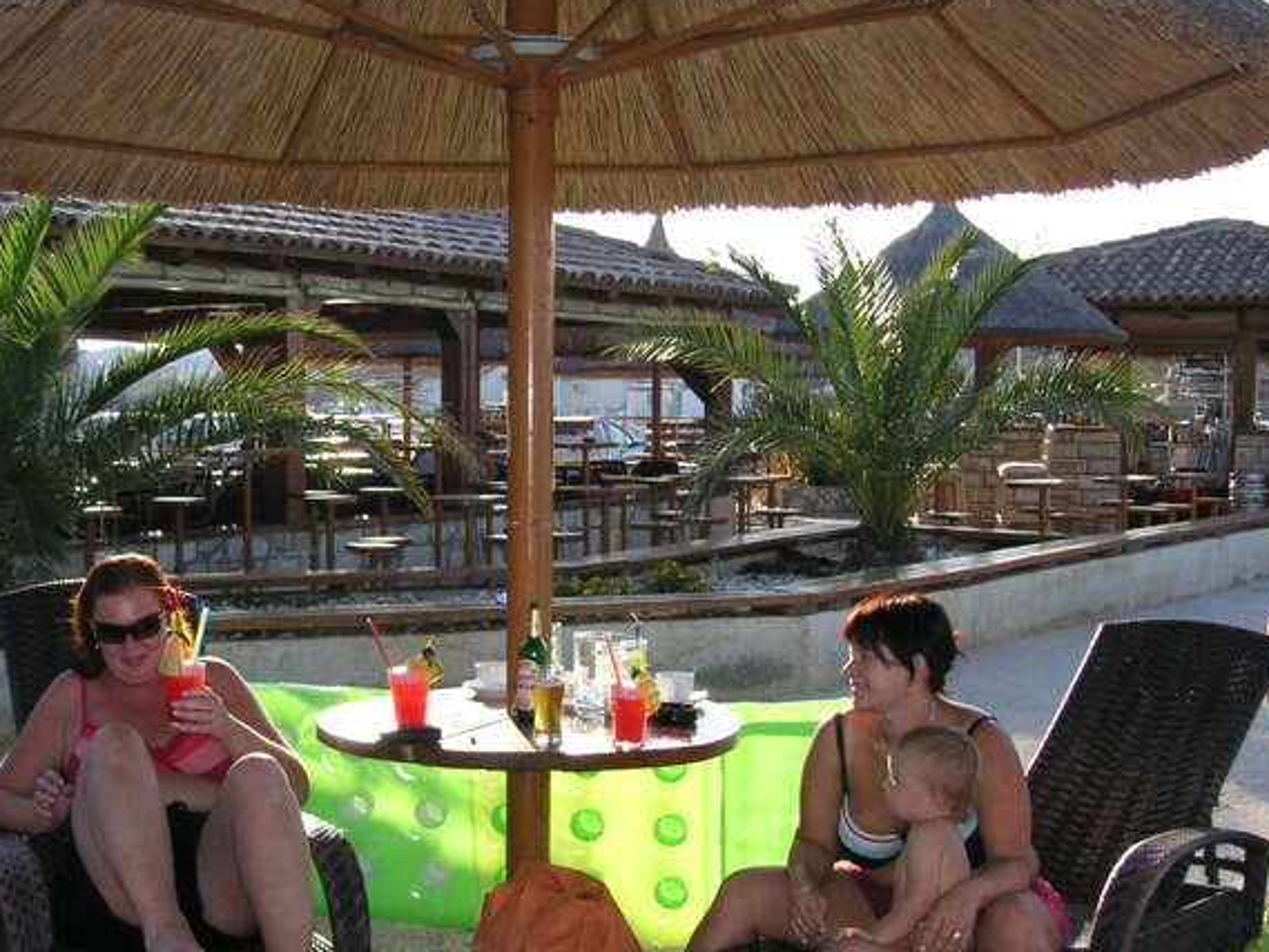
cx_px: 444
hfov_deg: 36.5
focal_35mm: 52
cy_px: 551
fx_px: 1907
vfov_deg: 28.0
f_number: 2.8
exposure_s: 1/1000
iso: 80
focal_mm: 6.1
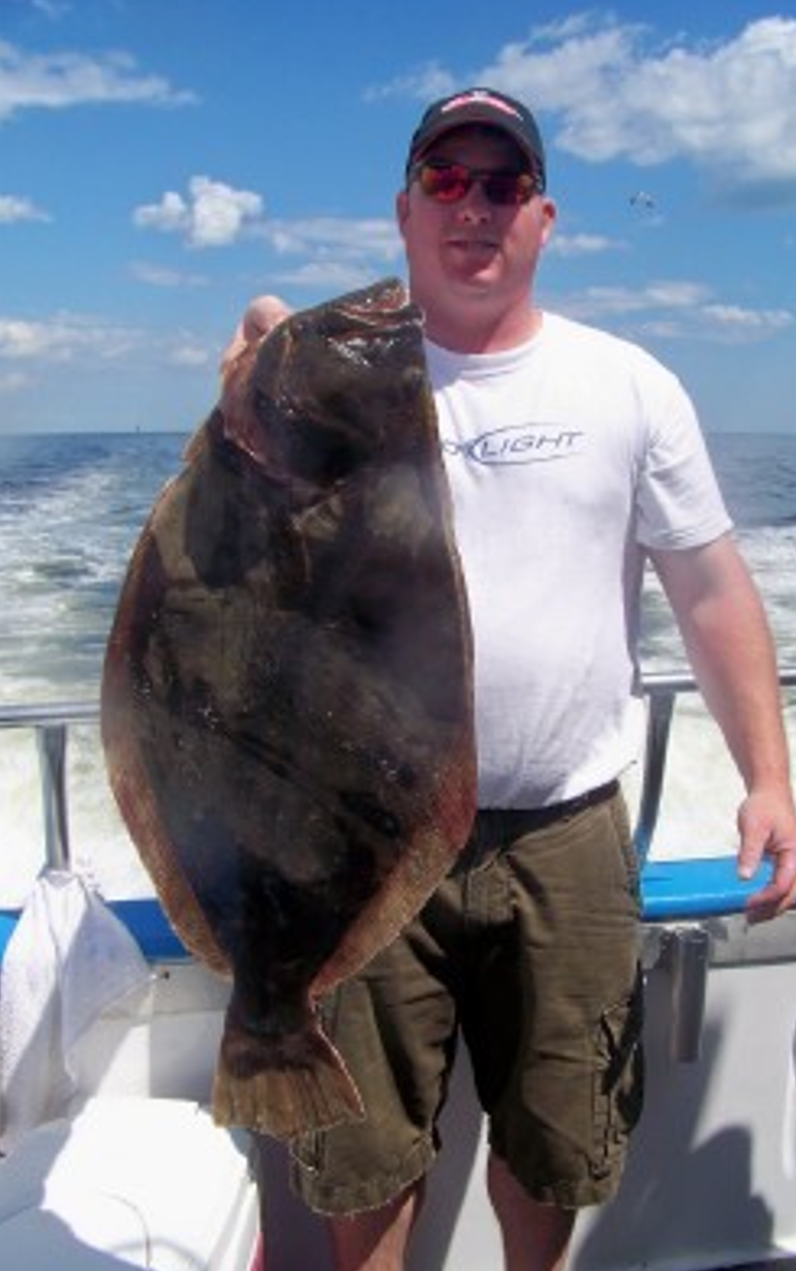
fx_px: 1351
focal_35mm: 39
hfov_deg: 32.7
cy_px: 634
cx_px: 484
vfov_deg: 50.4
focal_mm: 5.85
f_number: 4
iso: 64
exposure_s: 1/640
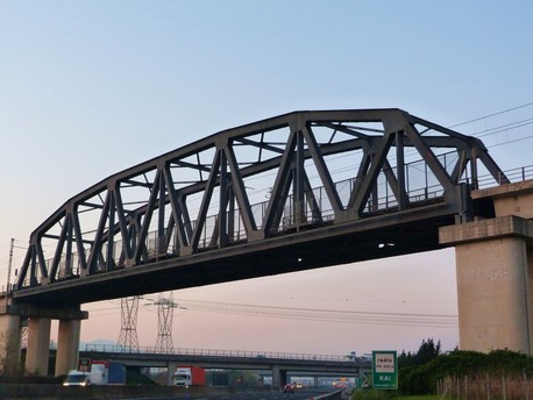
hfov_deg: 39.6
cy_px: 215
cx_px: 248
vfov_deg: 30.3
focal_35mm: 48
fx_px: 739
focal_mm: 7.9
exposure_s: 1/40
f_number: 3.2
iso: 400
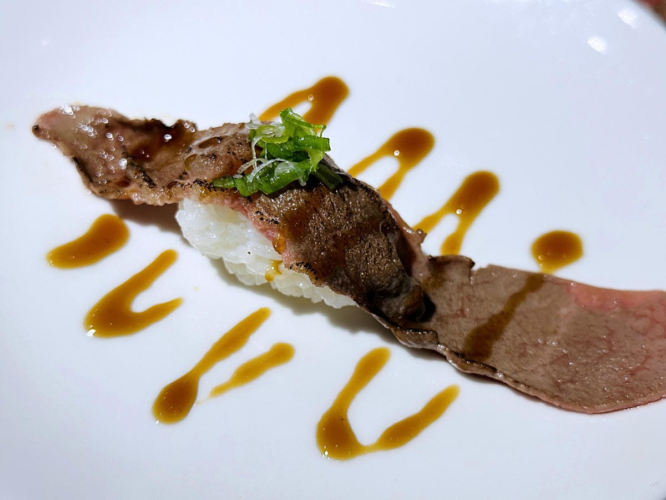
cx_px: 333
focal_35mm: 48
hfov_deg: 39.7
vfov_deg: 30.3
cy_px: 250
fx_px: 924
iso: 64
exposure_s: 1/278
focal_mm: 6.86
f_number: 1.78
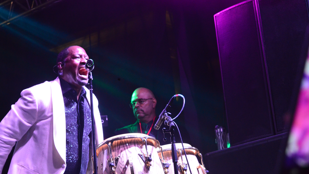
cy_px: 102
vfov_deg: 13.1
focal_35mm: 92
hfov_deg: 23.2
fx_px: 754
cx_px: 153
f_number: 8
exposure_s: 1/100
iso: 3200
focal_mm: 58
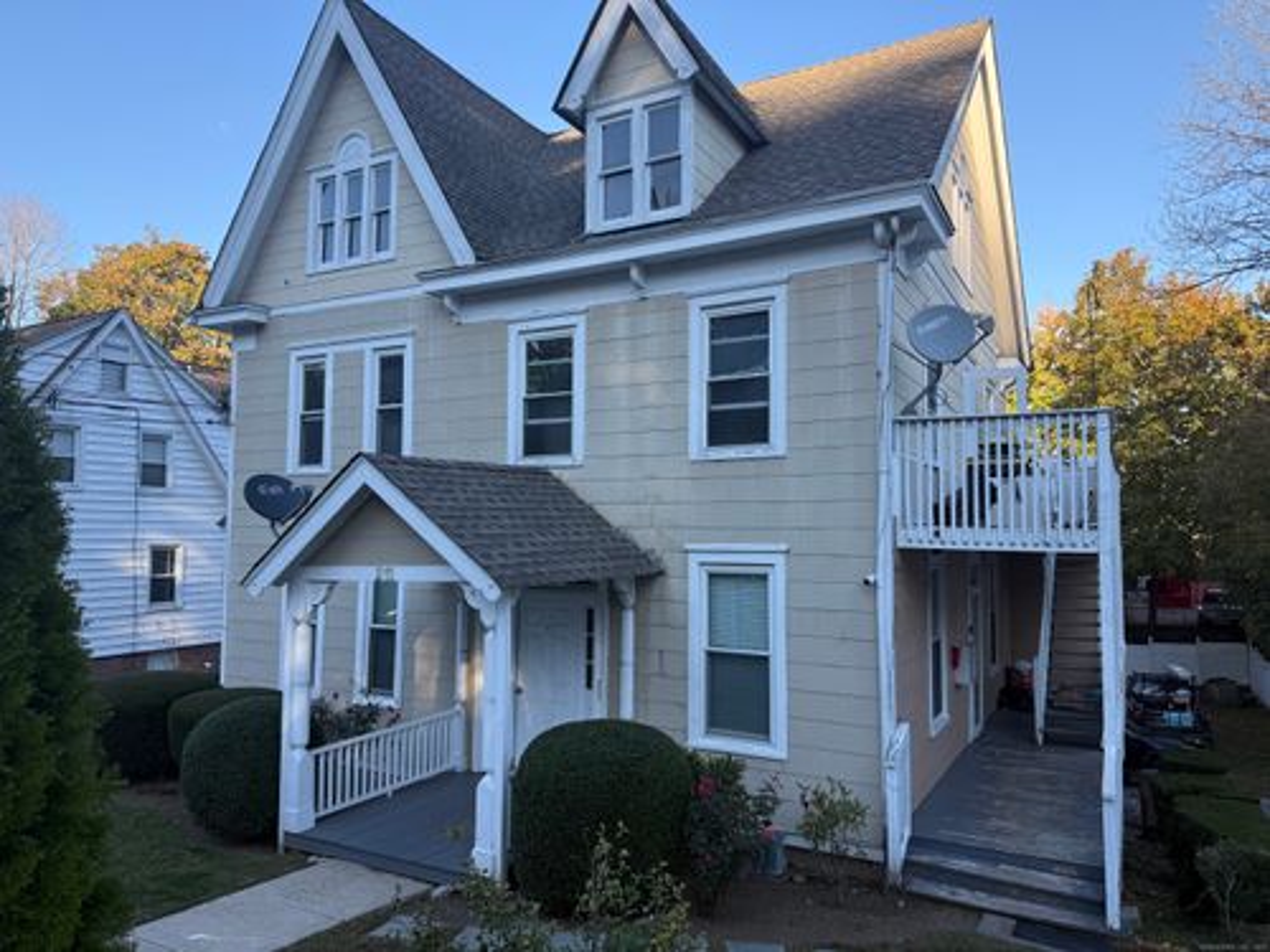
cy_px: 476
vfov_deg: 56.8
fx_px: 881
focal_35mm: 24
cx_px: 635
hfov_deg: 71.6
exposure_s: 1/979
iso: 100
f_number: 1.78
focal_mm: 6.76
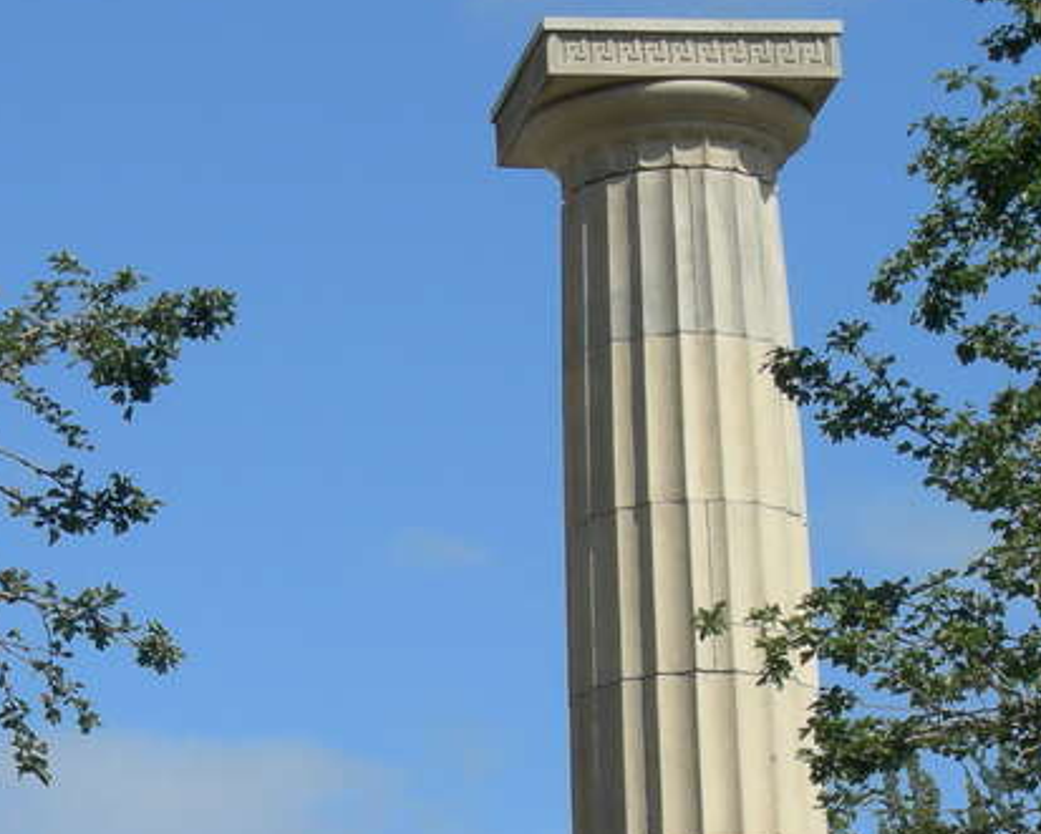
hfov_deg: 8.1
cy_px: 678
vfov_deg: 6.5
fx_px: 7338
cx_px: 141
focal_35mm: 238
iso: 64
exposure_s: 1/248
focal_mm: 26.3
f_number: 7.3
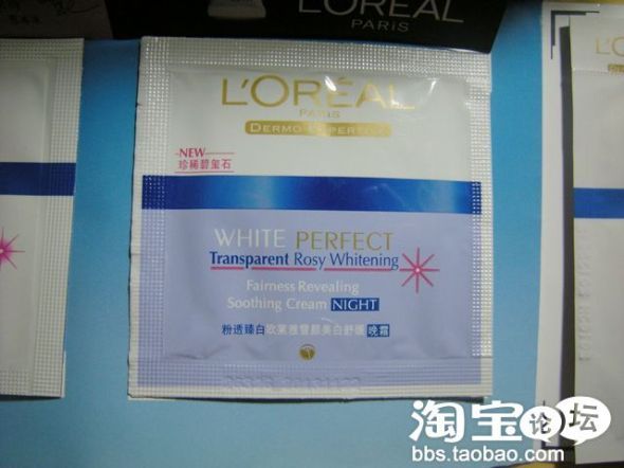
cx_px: 312
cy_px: 234
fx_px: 505
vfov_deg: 49.7
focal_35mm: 28
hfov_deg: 63.5
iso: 235
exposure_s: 1/57.6
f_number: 2.8
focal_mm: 4.7
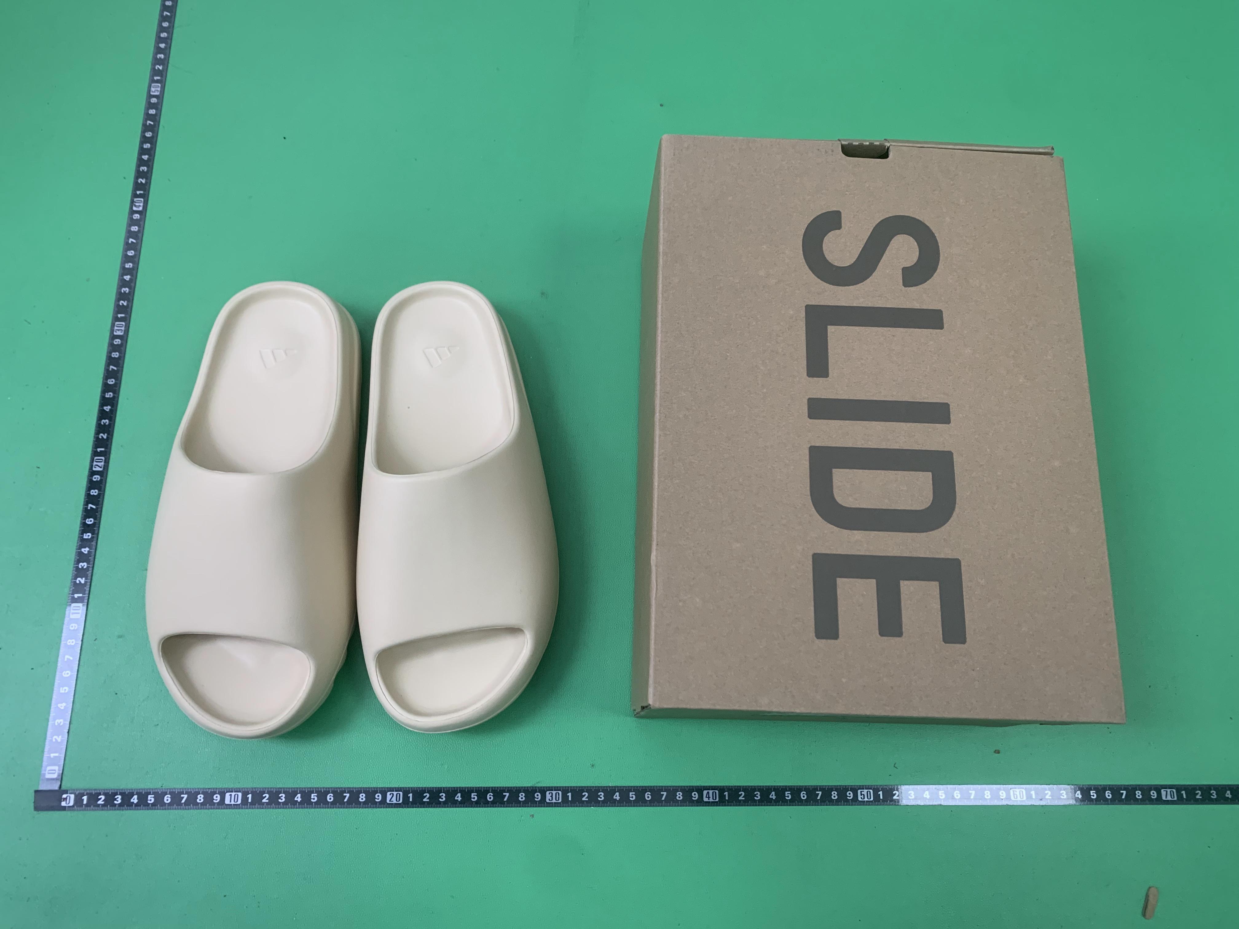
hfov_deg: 67.3
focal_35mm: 26
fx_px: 931
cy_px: 464
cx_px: 620
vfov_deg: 53.1
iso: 125
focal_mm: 4.25
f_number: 1.8
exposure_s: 1/60
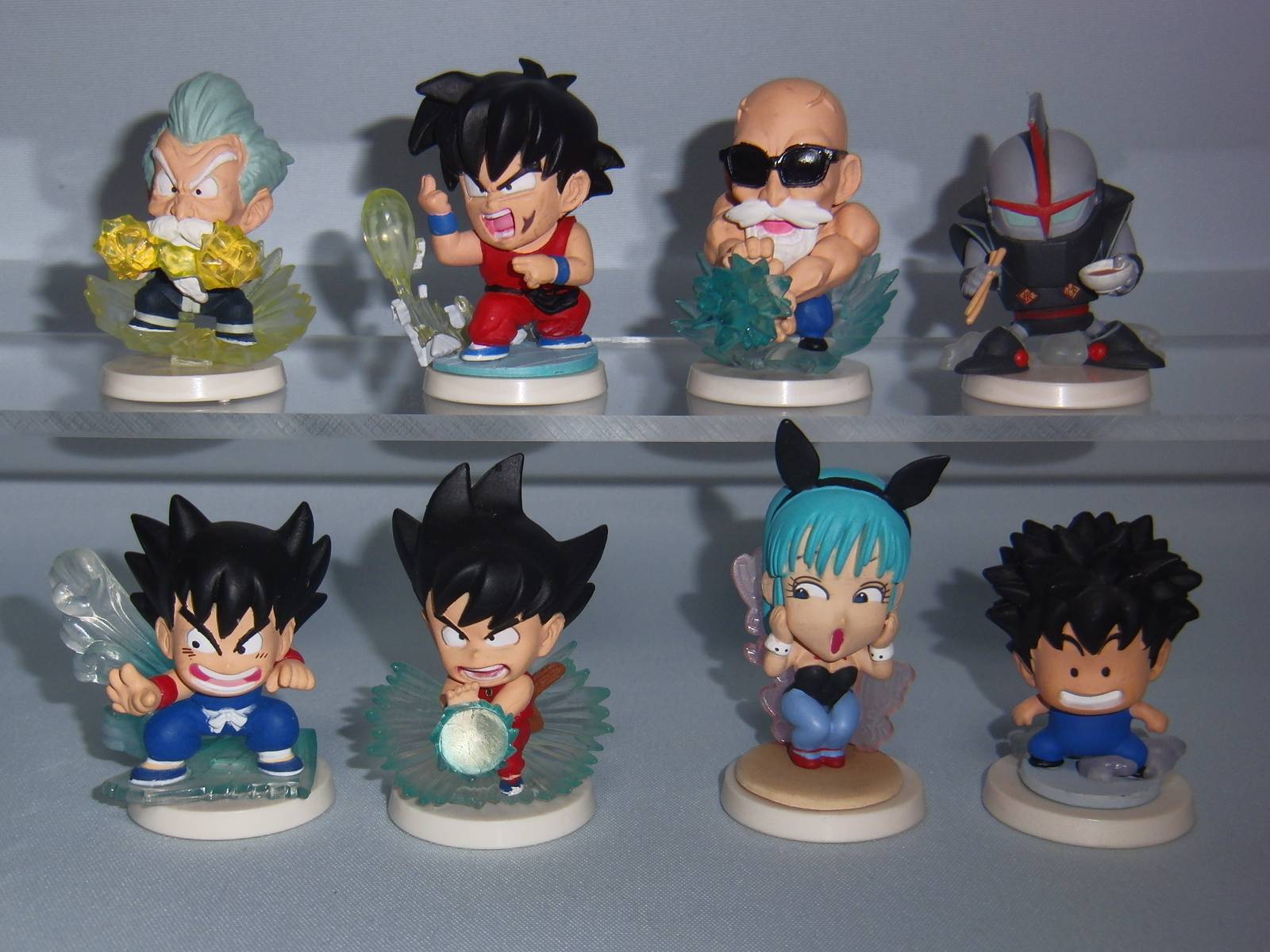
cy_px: 476
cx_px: 635
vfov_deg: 30.3
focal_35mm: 48
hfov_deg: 39.7
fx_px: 1761
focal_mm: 8.4
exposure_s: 1/50
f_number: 4
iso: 100
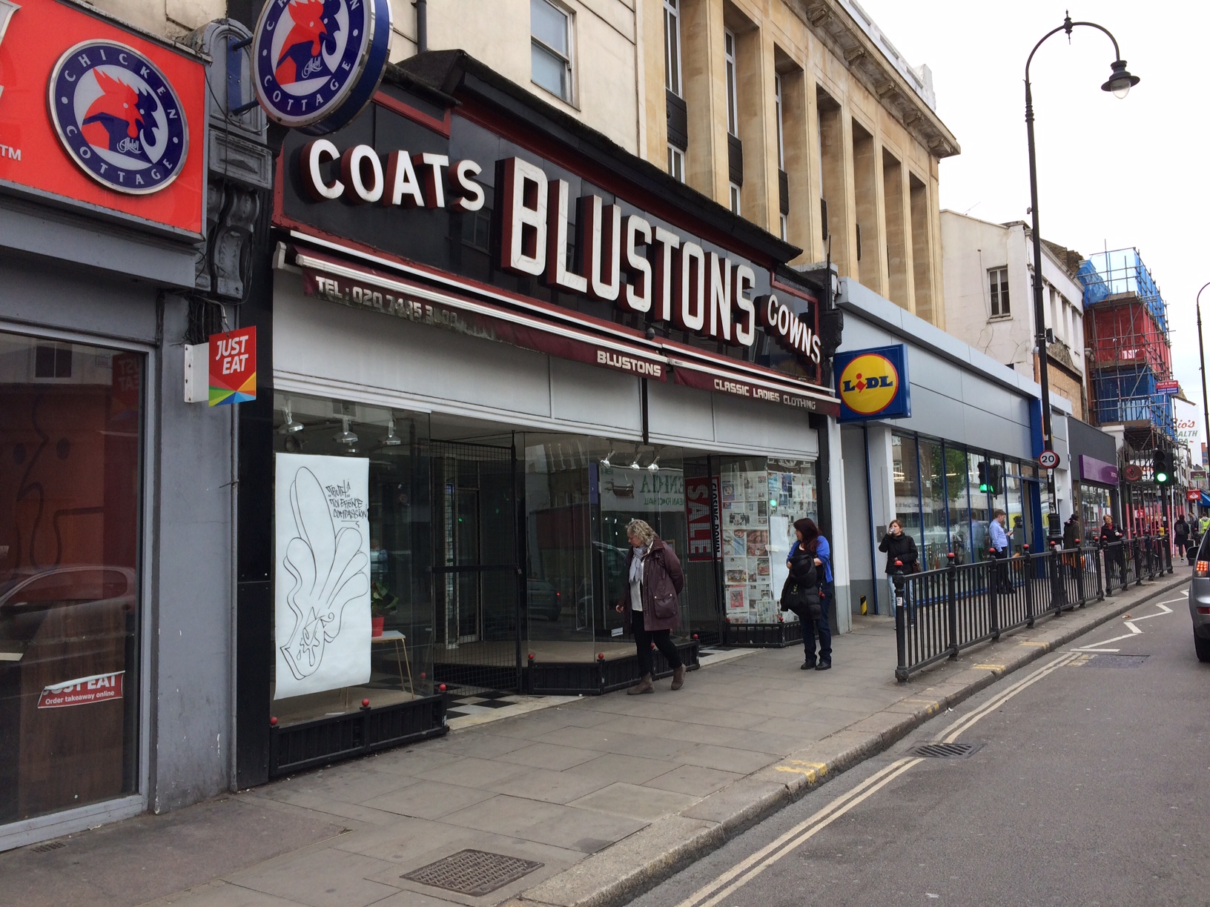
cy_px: 454
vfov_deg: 48.2
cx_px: 605
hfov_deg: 61.7
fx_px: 1014
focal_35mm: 29
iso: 32
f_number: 2.2
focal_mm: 4.15
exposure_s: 1/287
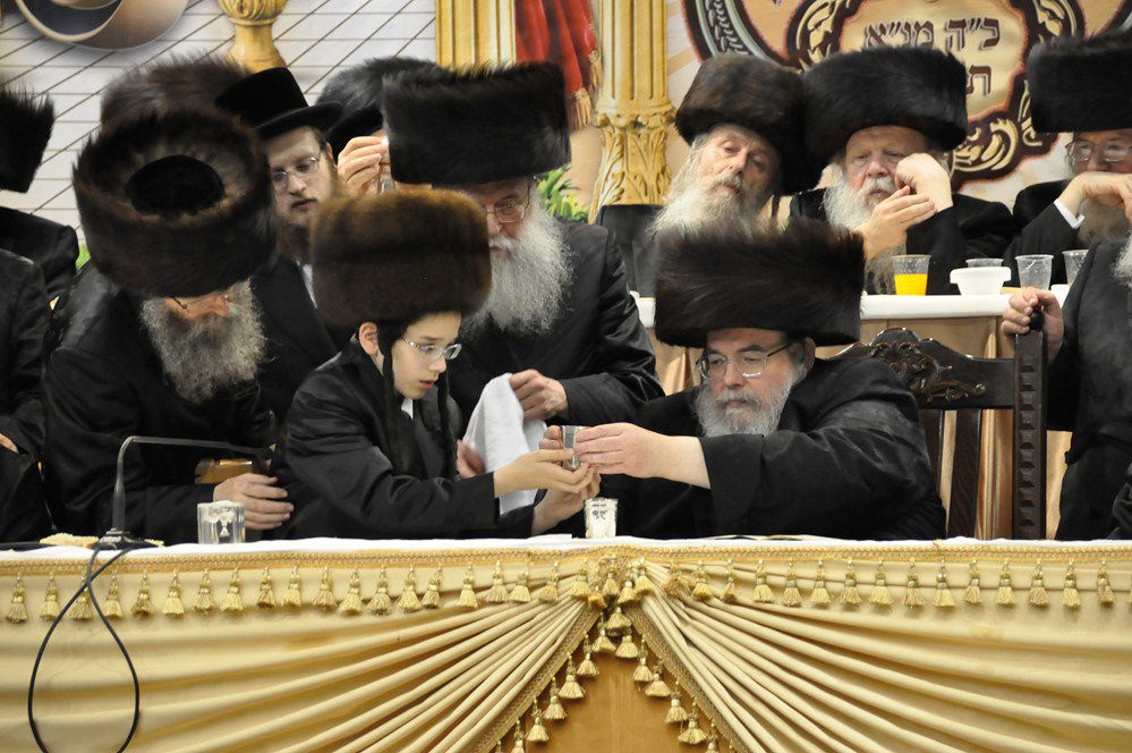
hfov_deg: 10.2
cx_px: 566
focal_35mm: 202
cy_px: 376
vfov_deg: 6.8
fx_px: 6361
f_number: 5.6
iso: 2500
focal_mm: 135
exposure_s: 1/50
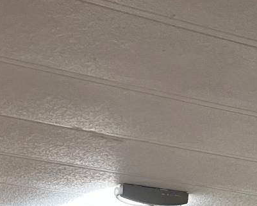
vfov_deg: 14.5
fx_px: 723
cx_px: 6
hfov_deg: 19.6
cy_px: 353
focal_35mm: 95
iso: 125
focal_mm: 5.7
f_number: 1.5
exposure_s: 1/60
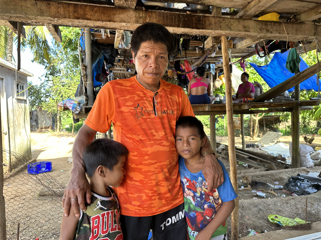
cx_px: 160
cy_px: 120
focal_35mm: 24
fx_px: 223
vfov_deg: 56.8
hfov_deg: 71.6
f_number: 1.78
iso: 80
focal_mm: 6.86
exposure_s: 1/208
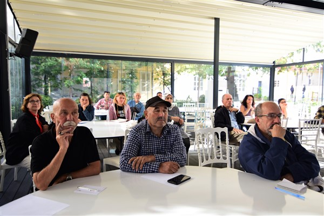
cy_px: 108
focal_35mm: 28
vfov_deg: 46.4
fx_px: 252
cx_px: 162
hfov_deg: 65.5
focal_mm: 28
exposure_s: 1/160
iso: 250
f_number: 2.8
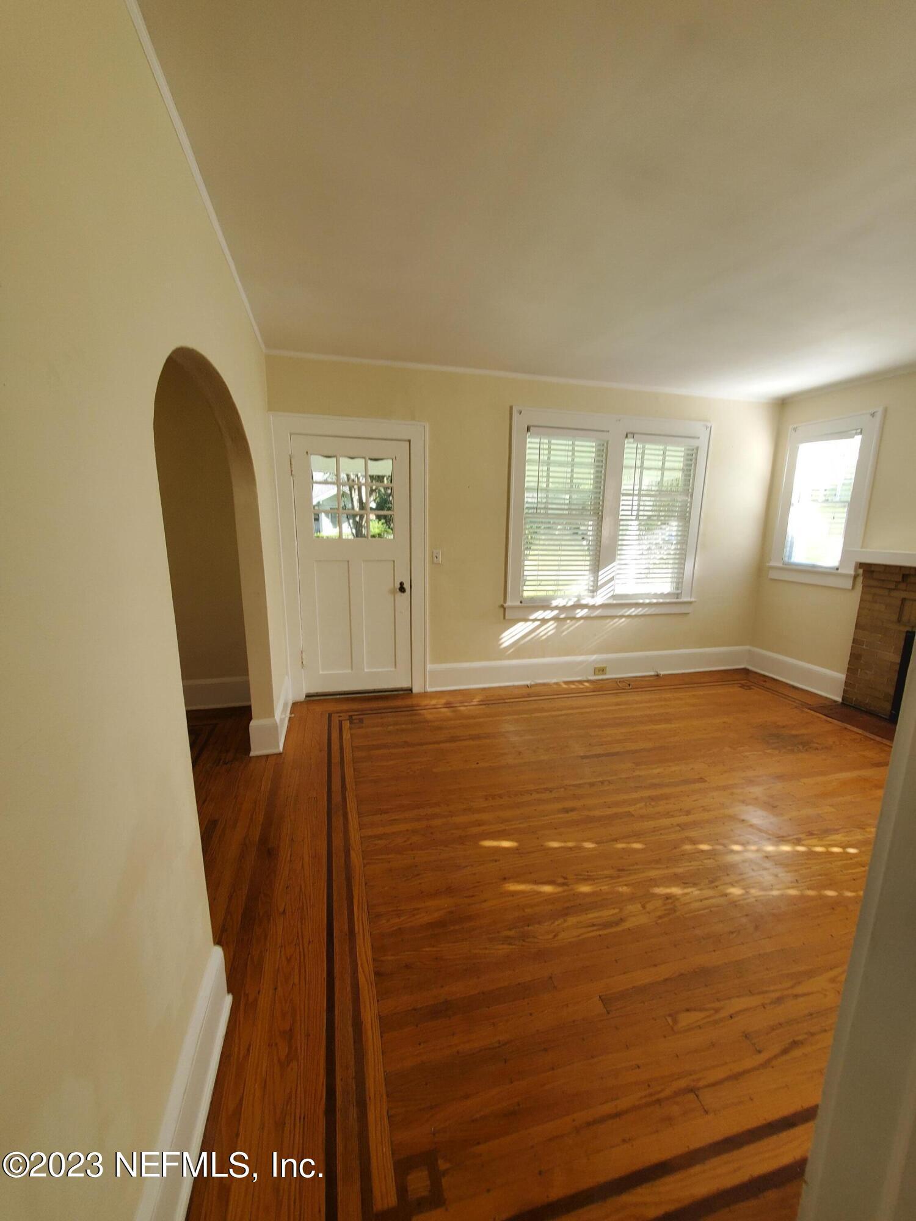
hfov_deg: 89.9
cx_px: 458
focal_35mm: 13
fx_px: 459
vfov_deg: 106.2
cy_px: 610
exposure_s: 1/60
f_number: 2.2
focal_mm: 1.8
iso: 100
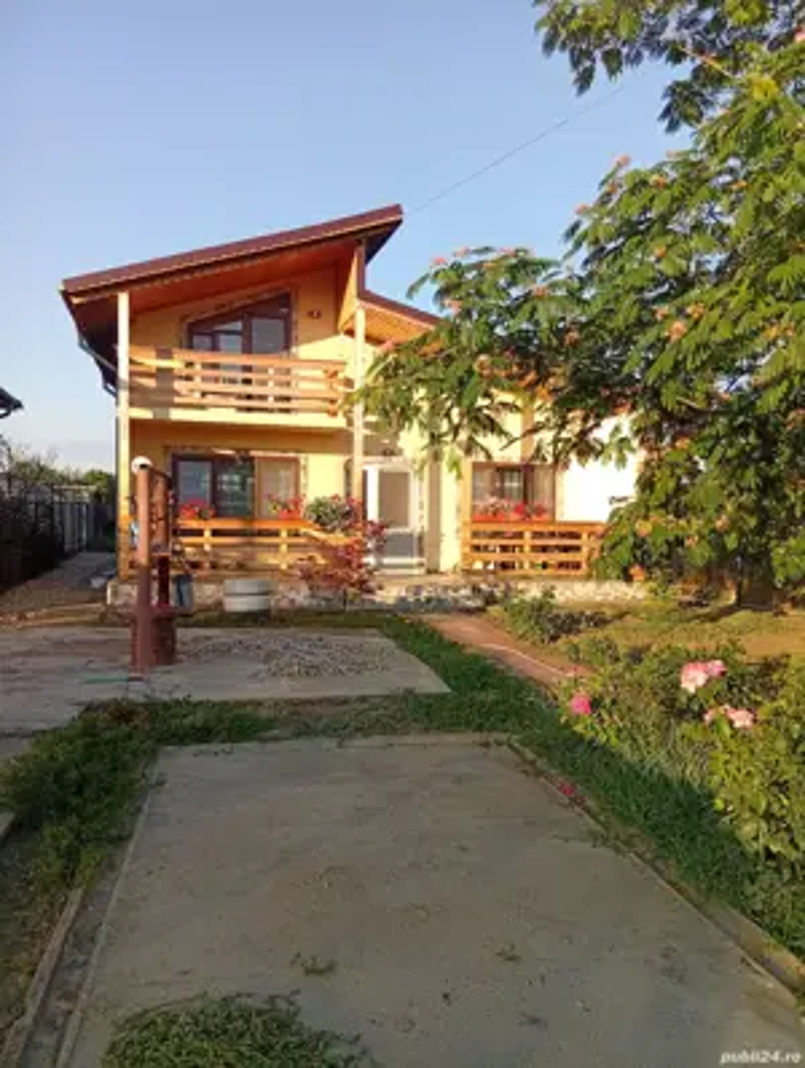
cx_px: 402
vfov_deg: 65.2
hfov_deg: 51.5
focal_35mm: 27
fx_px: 835
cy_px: 534
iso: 50
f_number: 1.8
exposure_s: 1/546
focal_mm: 3.84
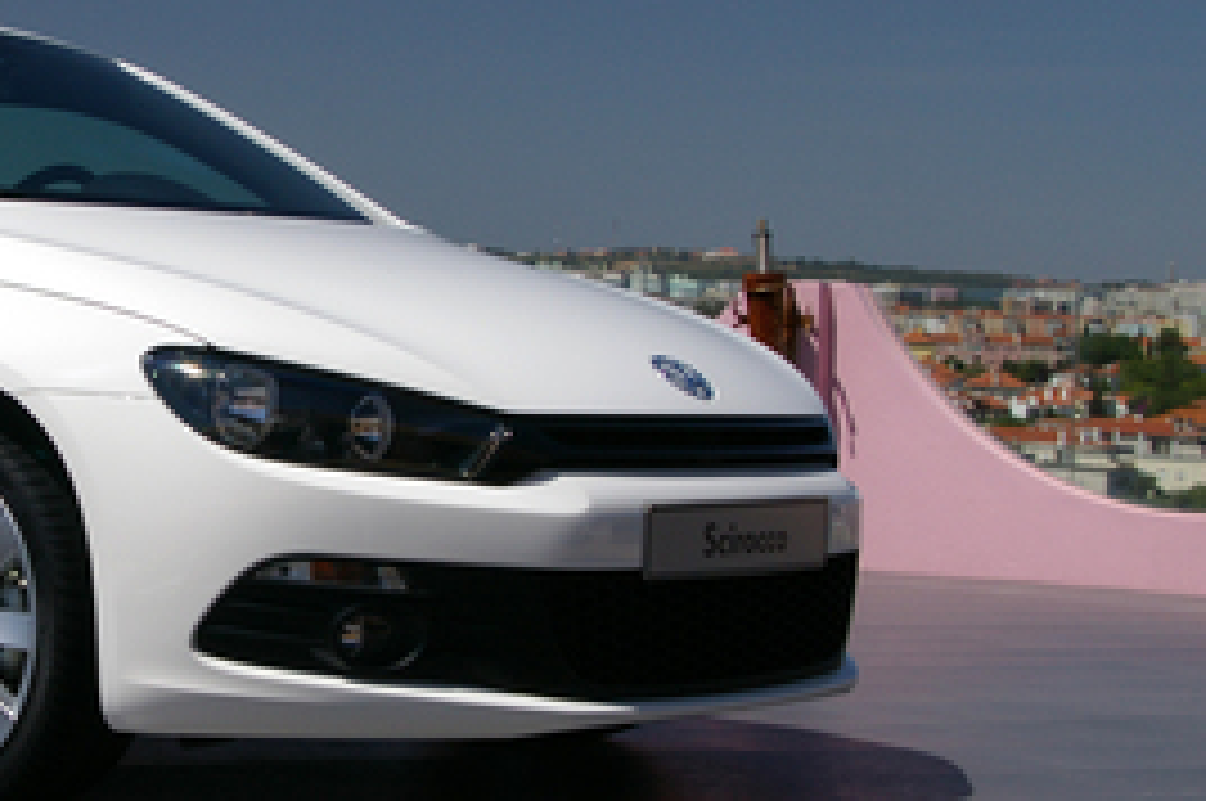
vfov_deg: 14.5
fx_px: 3145
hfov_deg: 21.2
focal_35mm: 94
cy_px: 389
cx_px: 117
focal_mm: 28
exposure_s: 1/125
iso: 200
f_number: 11
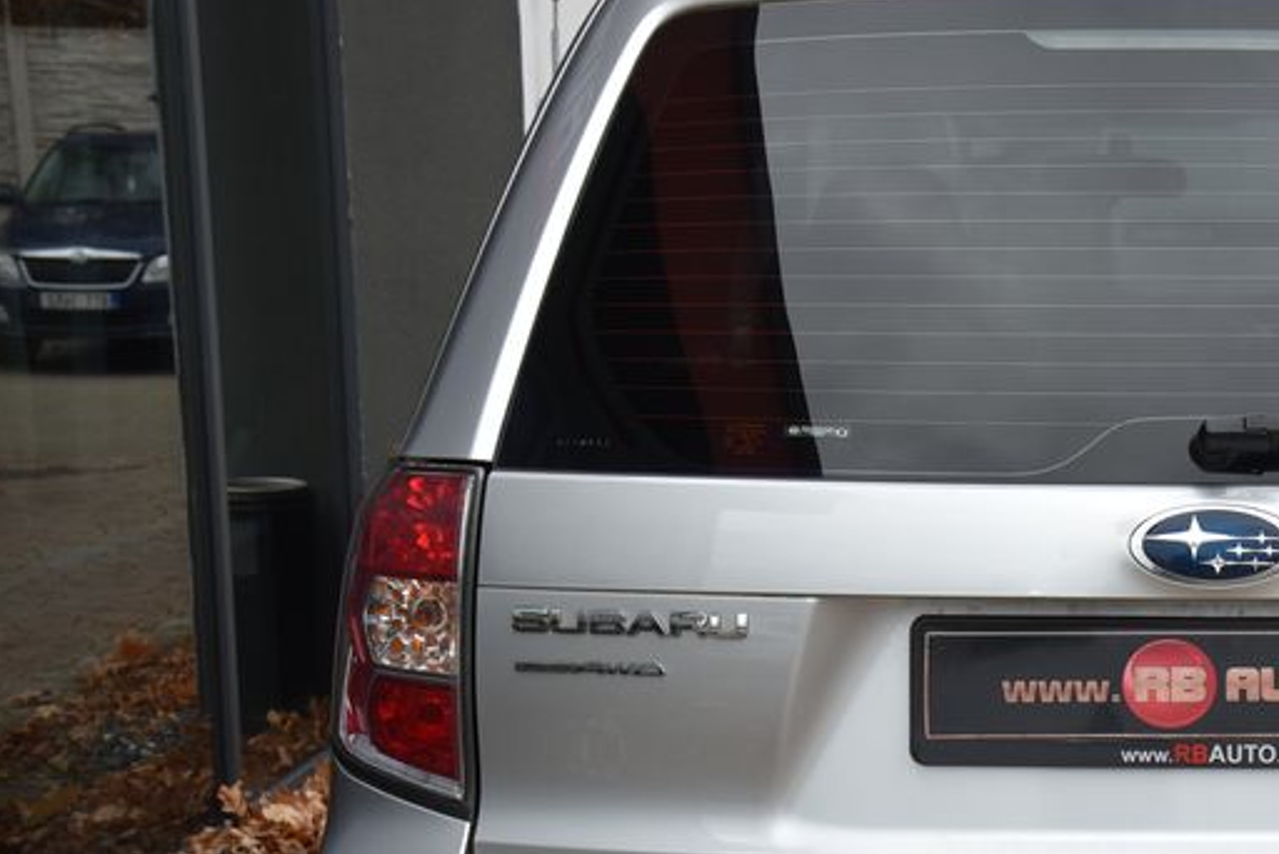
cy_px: 709
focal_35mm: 96
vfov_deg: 14.2
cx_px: 1107
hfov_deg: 20.9
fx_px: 3412
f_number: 8
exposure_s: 1/250
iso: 500
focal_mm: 48
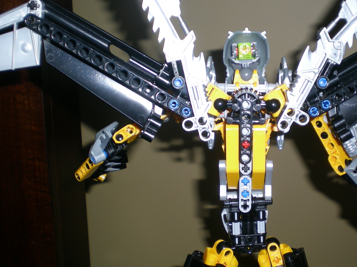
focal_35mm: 63
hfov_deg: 30.5
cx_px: 243
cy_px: 161
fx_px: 650
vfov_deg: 23.2
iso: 50
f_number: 3.5
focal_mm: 7.4
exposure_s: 1/60
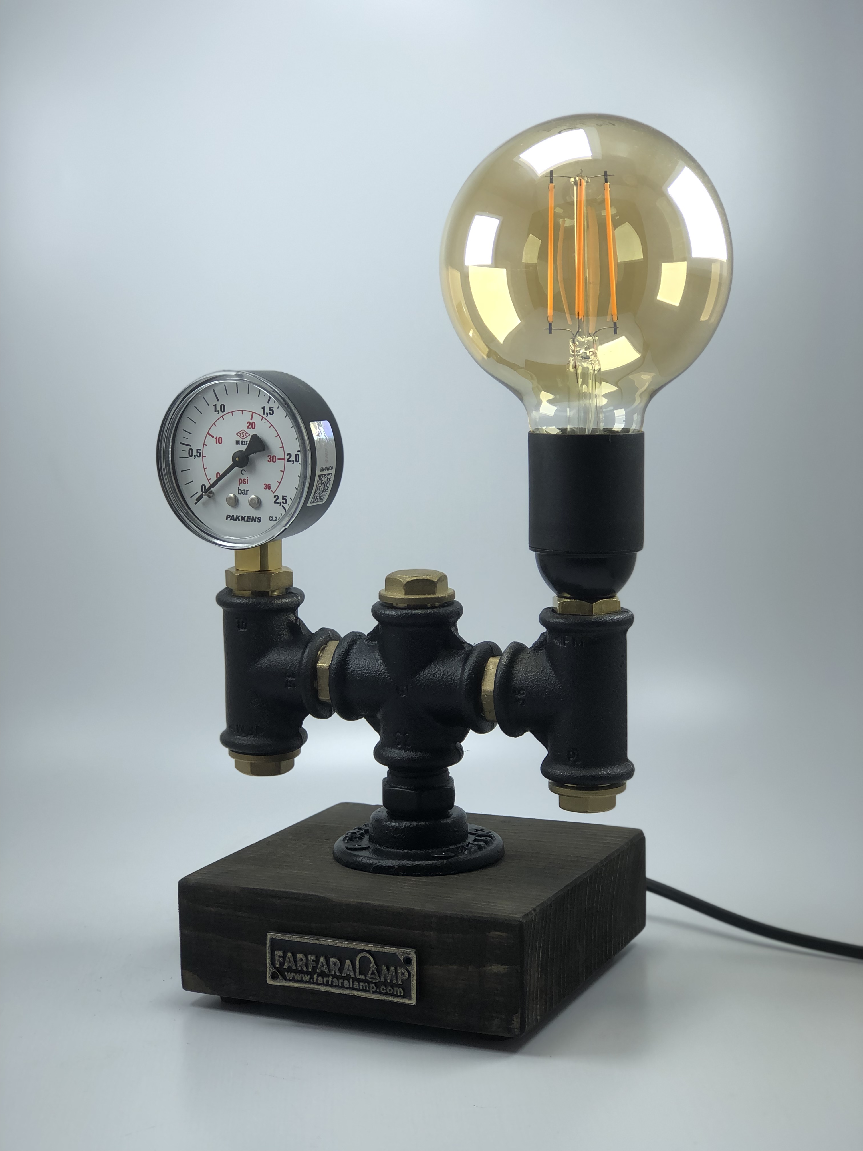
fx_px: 1895
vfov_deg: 33.8
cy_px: 576
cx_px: 432
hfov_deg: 25.7
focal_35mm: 57
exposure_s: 1/109
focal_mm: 6.6
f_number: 2.8
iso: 20
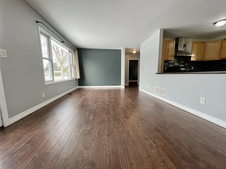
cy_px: 84
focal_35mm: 13
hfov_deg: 106.2
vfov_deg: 89.9
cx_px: 113
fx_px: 85
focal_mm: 1.57
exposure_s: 1/120
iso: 125
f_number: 1.8
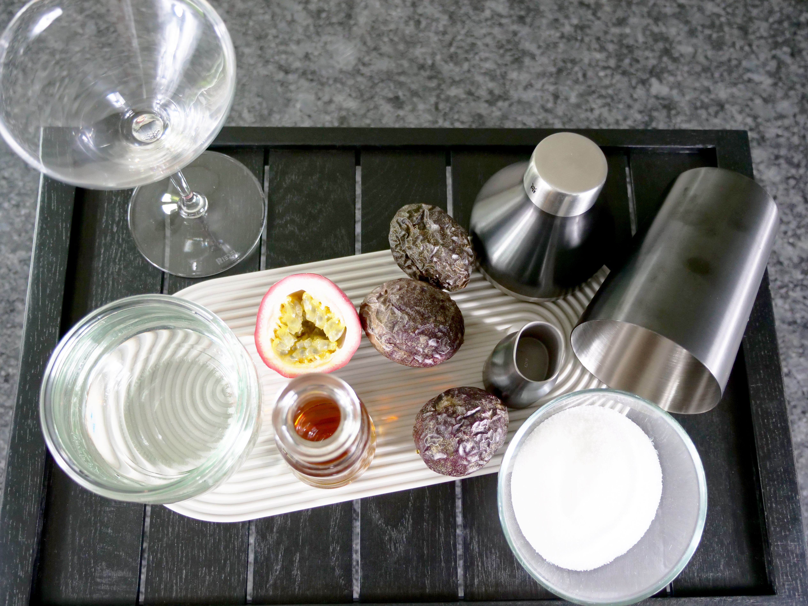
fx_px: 747
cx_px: 404
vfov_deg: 44.2
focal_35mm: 32
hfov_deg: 56.8
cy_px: 303
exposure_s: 1/60
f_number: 2.8
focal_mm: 16
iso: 1250
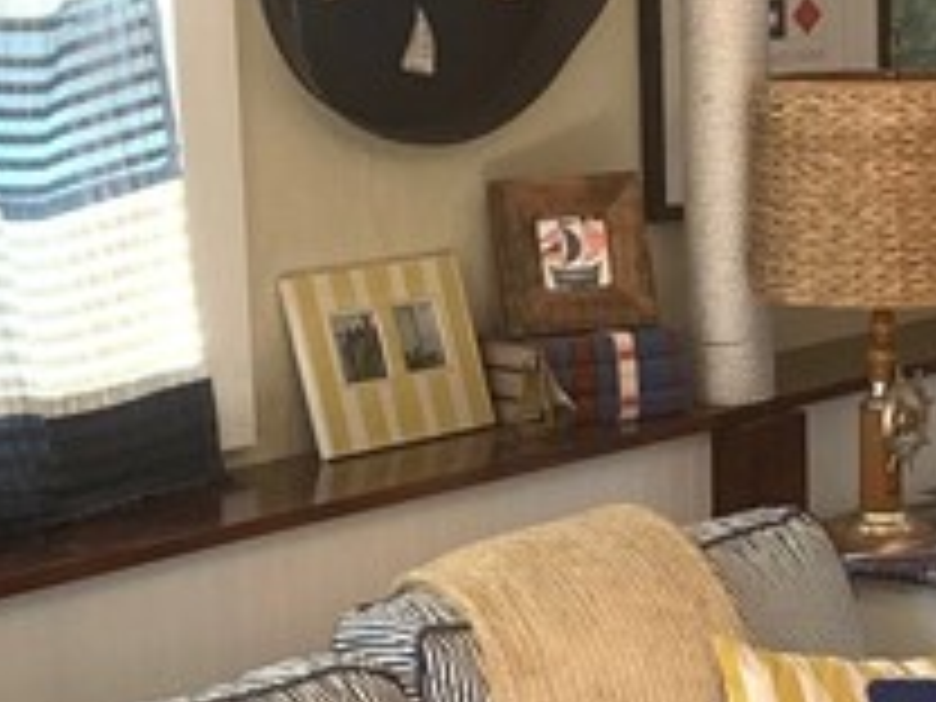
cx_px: 909
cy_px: 450
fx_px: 3461
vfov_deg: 11.6
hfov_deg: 15.2
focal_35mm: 128
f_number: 1.8
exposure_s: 1/60
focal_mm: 4.25
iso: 64
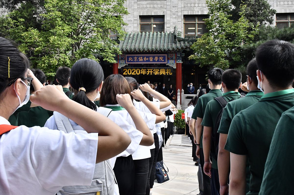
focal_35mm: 39
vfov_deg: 34.1
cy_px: 98
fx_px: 318
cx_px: 147
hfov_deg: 49.6
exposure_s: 1/640
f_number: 13
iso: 2000
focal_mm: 26
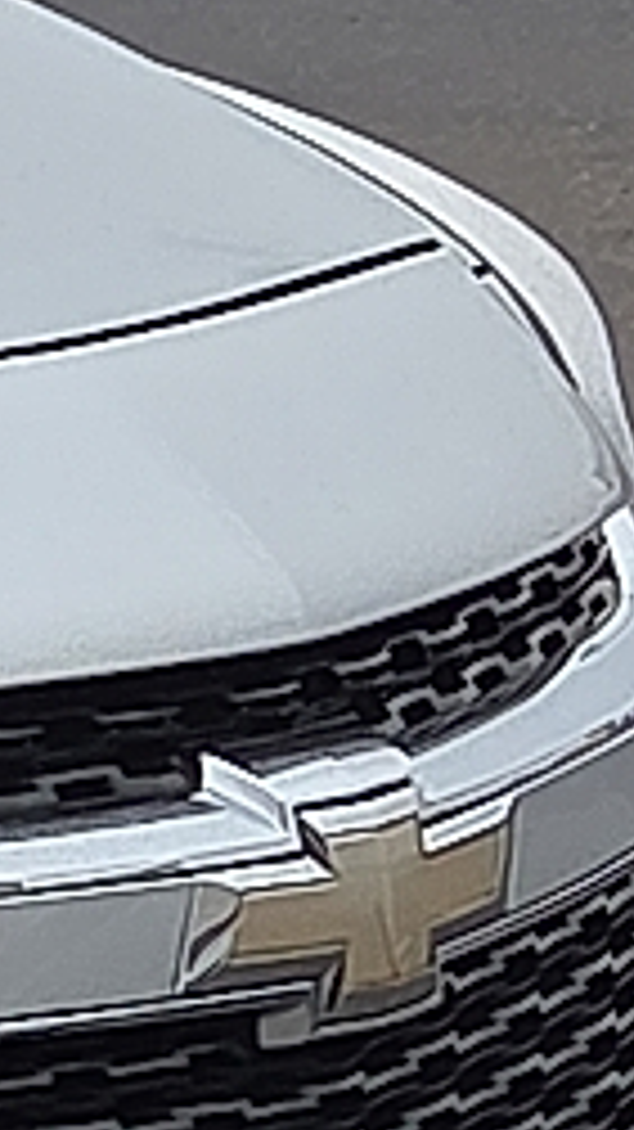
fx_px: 8107
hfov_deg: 4.1
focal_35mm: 271
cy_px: 392
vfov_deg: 8.0
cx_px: -2311
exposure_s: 1/1000
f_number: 1.8
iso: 76
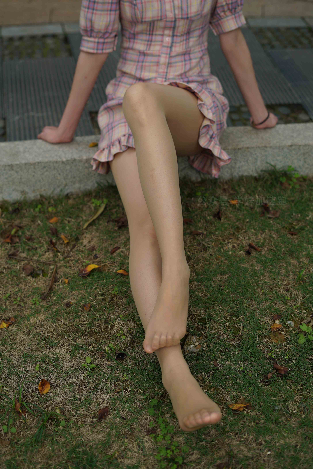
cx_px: 156
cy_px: 234
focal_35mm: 50
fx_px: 651
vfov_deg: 39.6
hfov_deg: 27.0
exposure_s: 1/1250
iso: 100
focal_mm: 50
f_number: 2.8
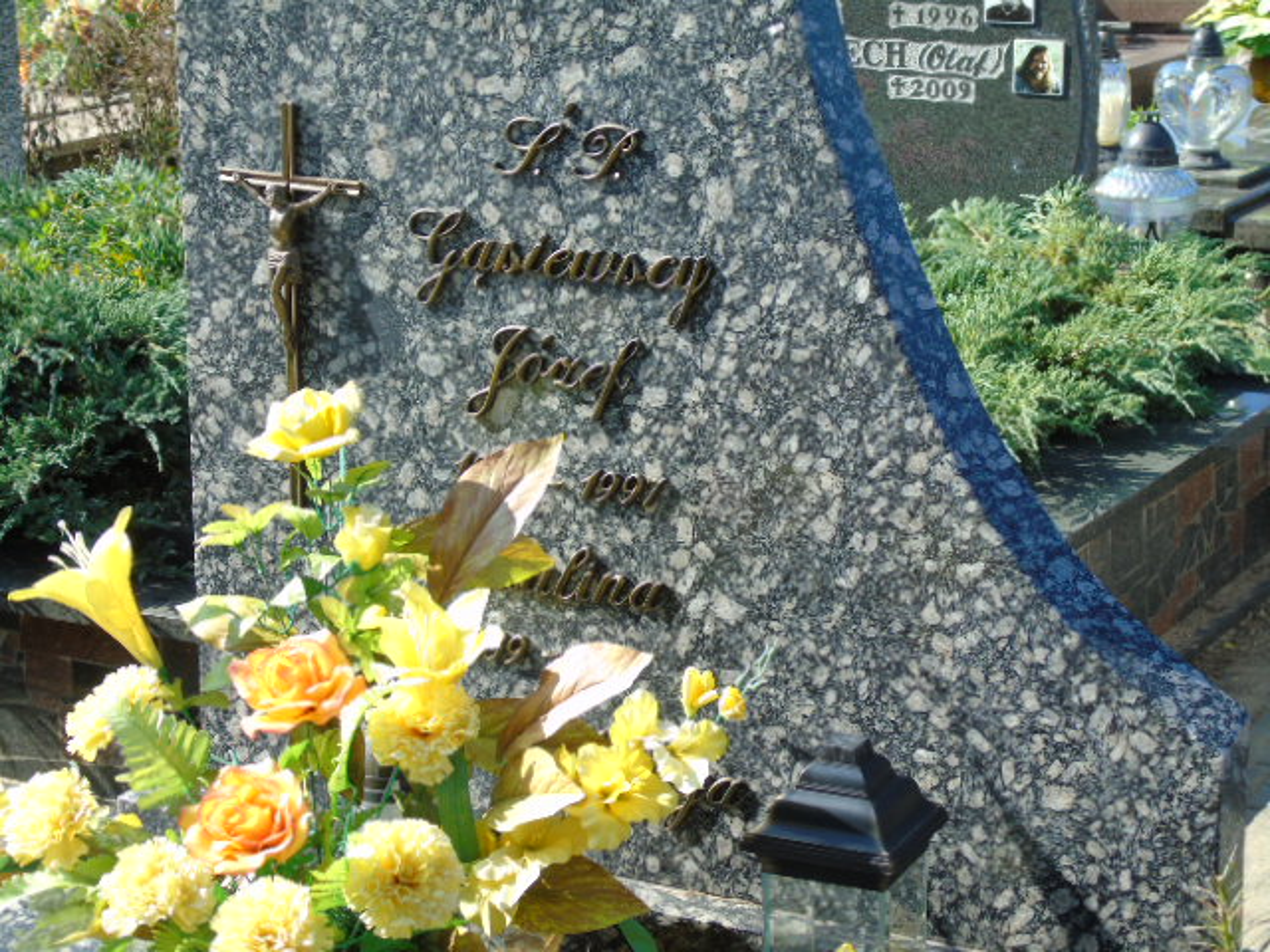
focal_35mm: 82
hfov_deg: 23.8
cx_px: 635
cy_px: 476
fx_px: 3008
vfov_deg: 18.0
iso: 80
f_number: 4.1
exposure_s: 1/250
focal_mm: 15
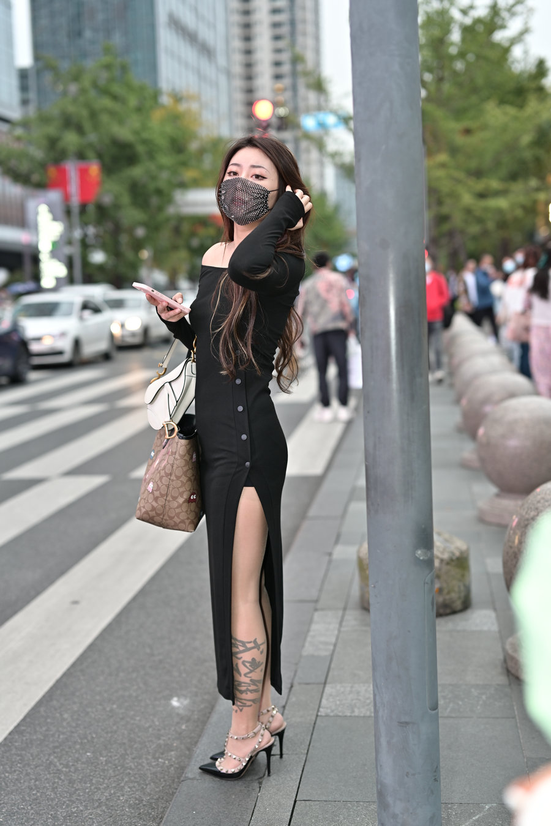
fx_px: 1148
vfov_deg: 39.6
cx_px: 276
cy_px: 413
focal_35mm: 50
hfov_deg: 27.0
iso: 250
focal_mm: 50
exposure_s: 1/200
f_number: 2
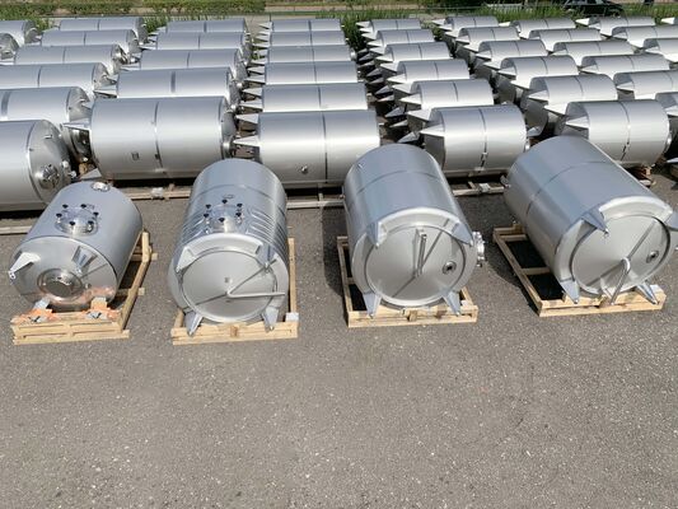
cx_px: 339
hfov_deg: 67.3
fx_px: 509
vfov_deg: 53.1
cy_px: 254
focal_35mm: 26
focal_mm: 4.25
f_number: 1.8
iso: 25
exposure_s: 1/3185
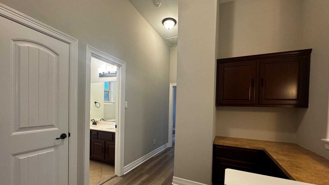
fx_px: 140
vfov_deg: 66.4
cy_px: 111
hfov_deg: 99.4
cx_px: 165
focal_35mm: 16
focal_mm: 2.22
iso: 250
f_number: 2.2
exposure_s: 1/60
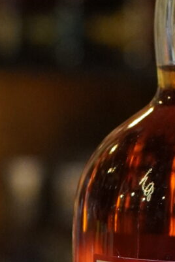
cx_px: 229
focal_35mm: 287
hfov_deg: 4.8
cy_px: 54
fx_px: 2089
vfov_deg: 7.2
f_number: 3.2
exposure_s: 1/160
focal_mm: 30
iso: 1600
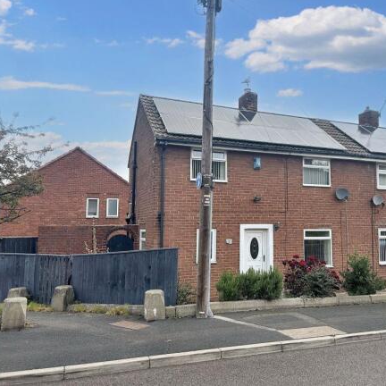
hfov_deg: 51.6
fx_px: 391
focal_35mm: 31
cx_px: 257
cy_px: 192
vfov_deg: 52.5
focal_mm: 5.7
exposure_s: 1/718
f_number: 1.5
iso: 50
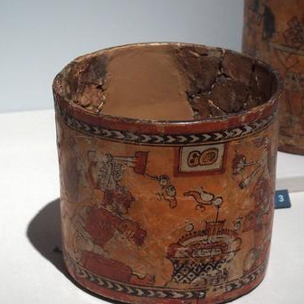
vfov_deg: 16.0
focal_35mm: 109
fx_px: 1083
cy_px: 152
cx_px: 157
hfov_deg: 16.0
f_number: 2.8
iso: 800
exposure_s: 1/40
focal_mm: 19.6
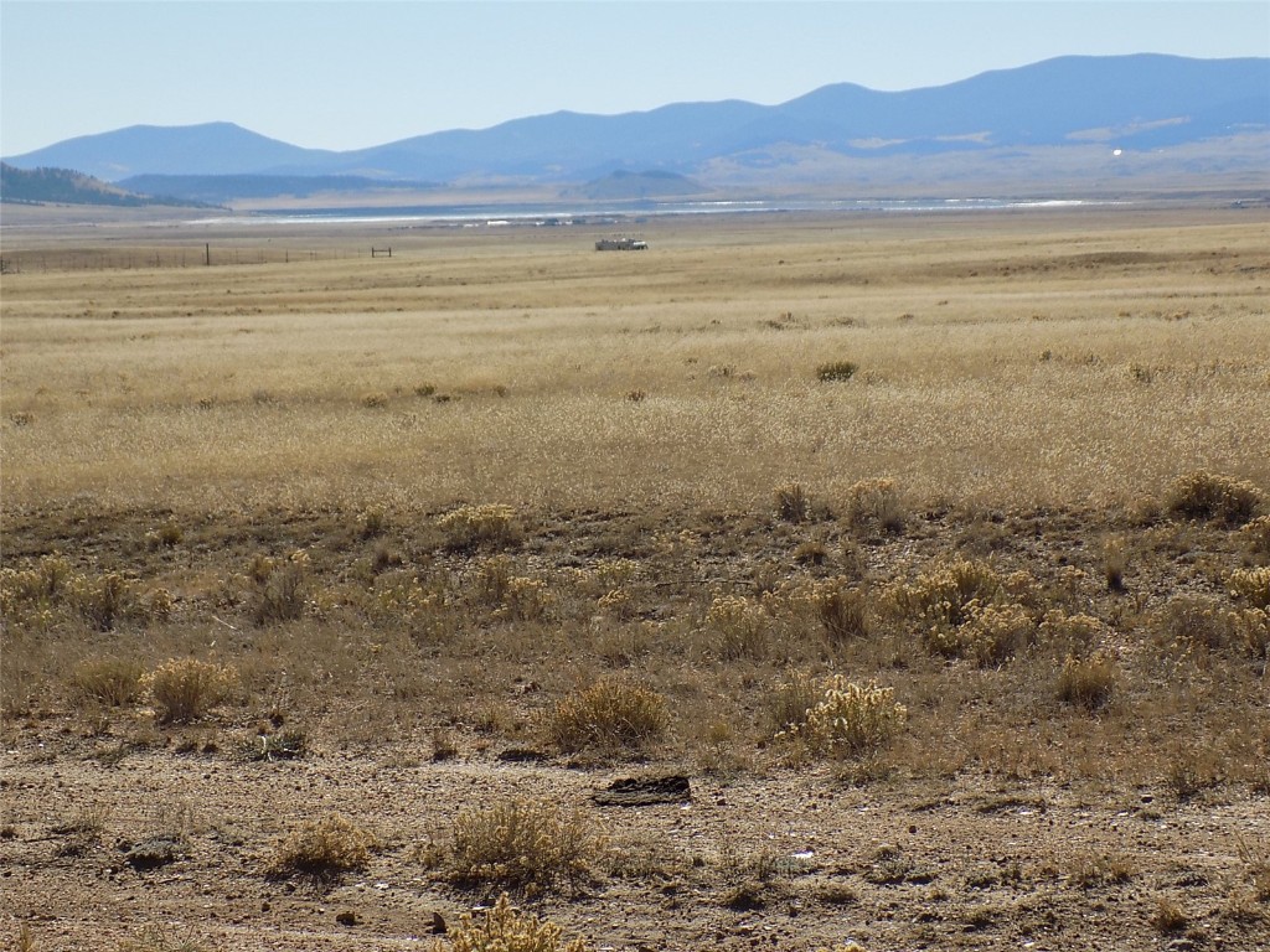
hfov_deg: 20.2
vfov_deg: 15.2
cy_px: 476
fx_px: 3559
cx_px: 635
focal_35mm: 97
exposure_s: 1/640
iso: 80
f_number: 4.6
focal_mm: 17.2
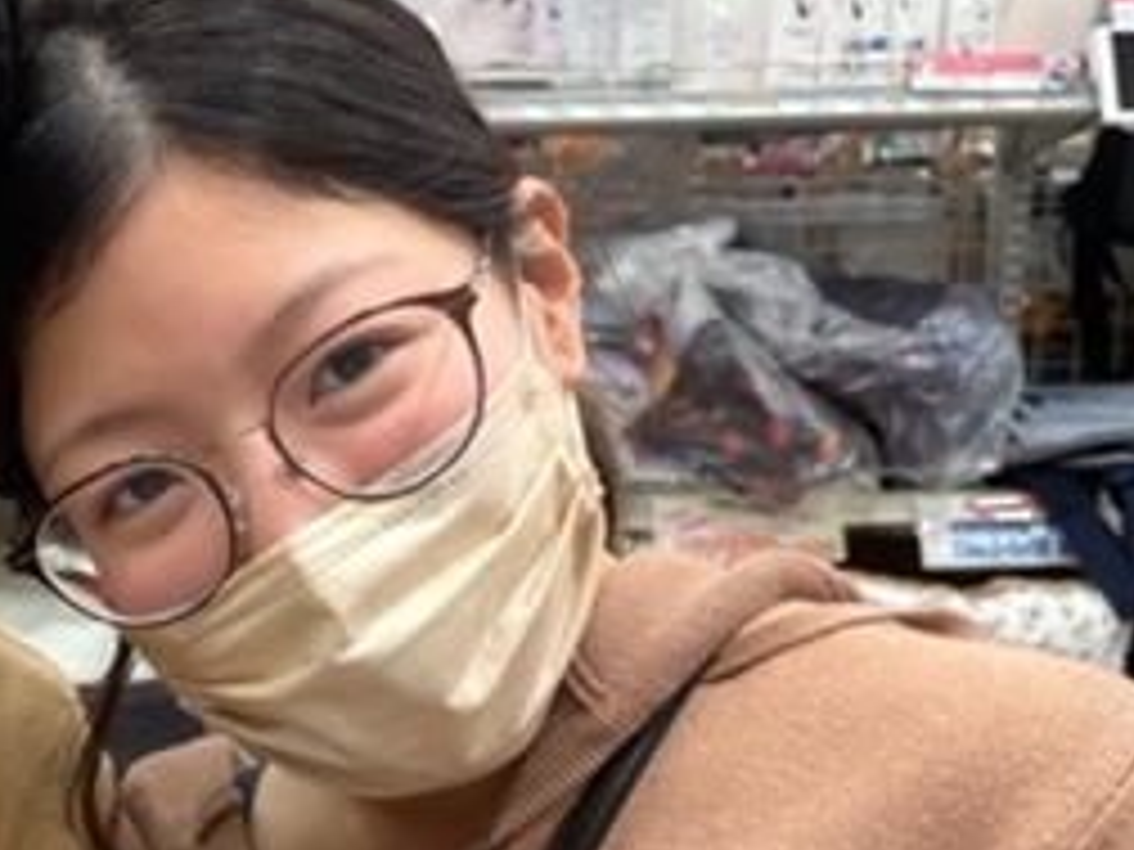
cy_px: 684
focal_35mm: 62
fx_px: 2031
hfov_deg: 29.4
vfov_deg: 23.3
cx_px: 40
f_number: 1.6
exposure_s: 1/100
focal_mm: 5.1
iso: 100
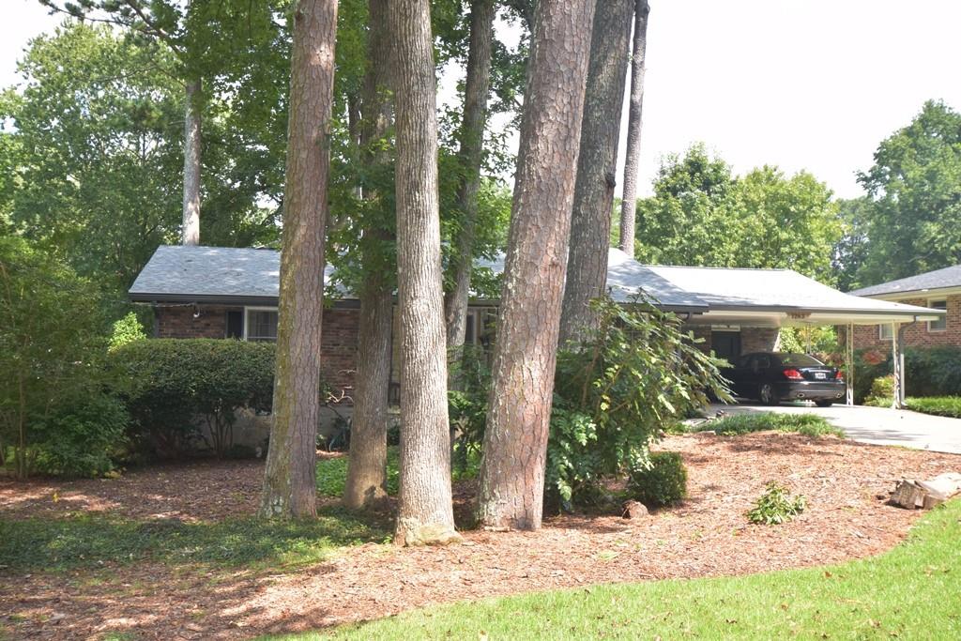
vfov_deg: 40.0
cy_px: 320
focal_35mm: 33
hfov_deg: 57.2
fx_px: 881
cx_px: 480
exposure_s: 1/200
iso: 400
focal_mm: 22
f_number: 8
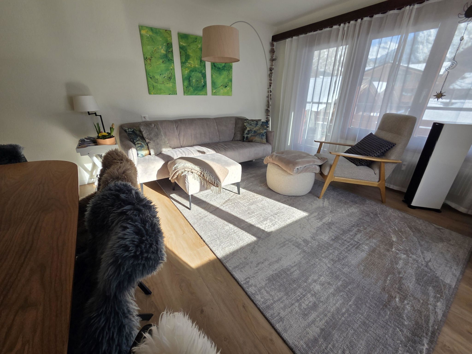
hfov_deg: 106.2
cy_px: 177
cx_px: 236
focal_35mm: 13
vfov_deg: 89.9
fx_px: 177
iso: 50
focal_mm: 2.2
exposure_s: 1/321
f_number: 2.2
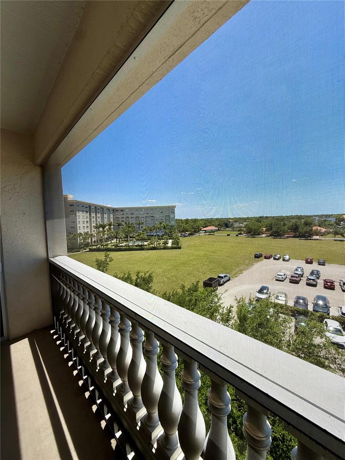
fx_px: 186
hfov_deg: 85.7
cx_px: 172
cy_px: 230
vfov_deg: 102.1
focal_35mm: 14
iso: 50
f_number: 2.2
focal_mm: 2.22
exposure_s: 1/2320
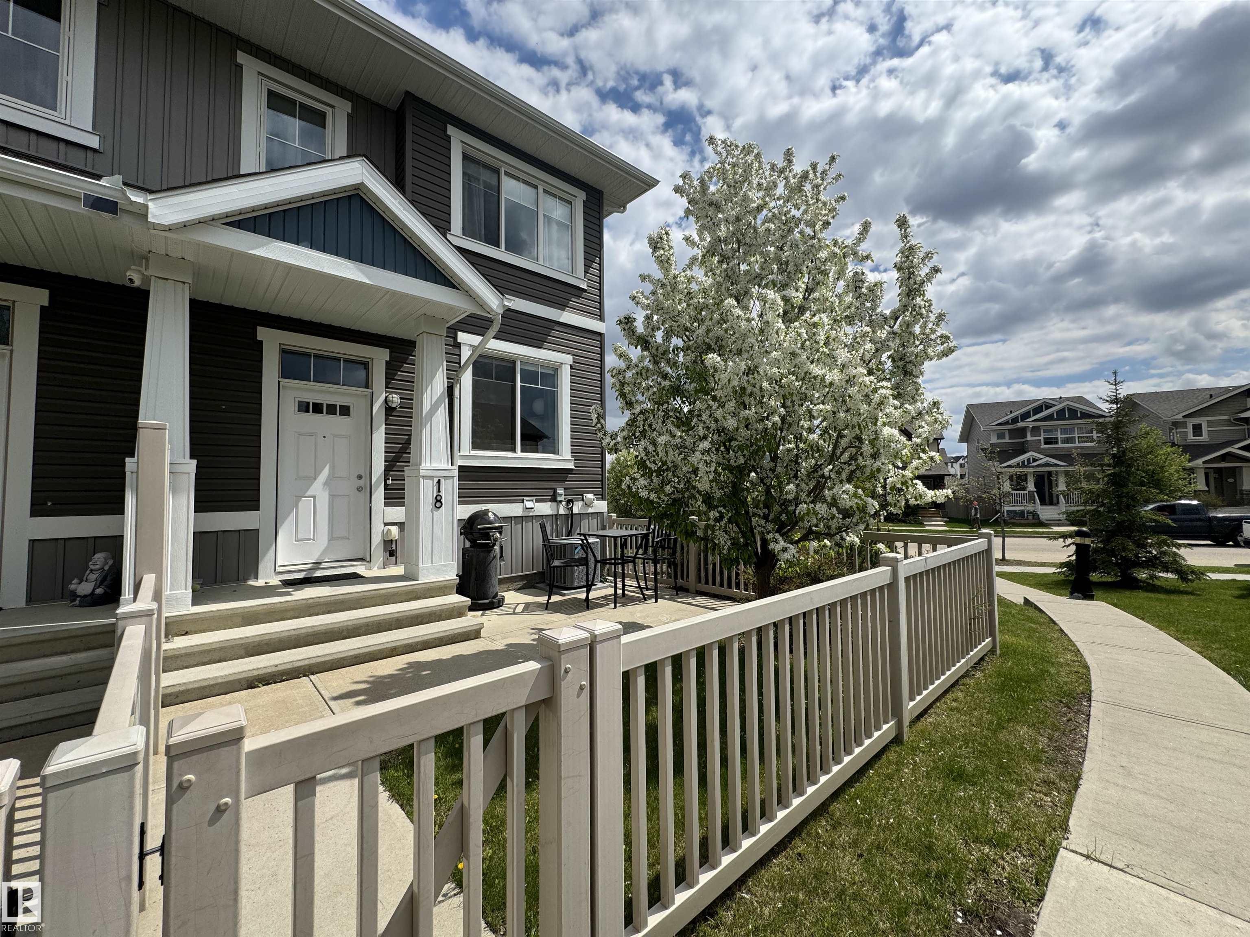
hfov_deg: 102.1
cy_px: 468
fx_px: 506
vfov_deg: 85.7
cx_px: 625
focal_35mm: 14
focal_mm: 2.22
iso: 50
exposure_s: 1/2770
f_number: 2.2
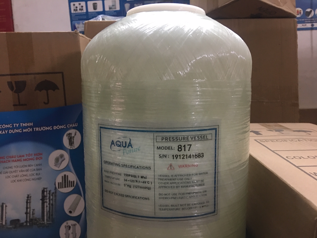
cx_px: 158
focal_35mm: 29
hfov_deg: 61.7
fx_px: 266
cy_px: 119
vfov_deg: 48.2
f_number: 2.2
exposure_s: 1/8
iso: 100
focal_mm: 4.15
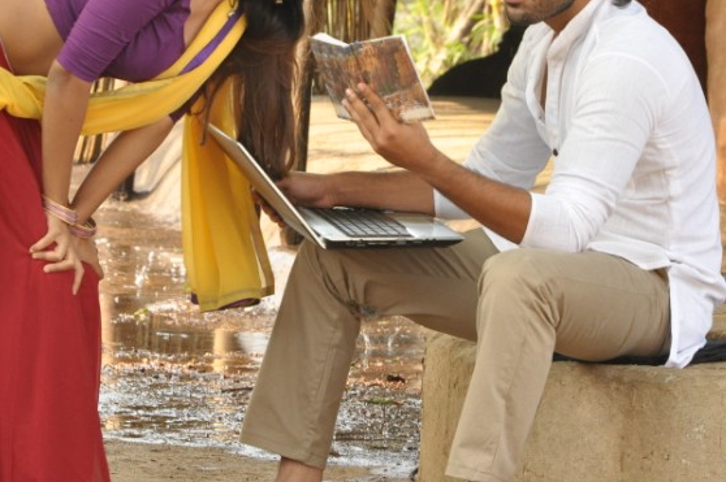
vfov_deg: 4.9
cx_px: 321
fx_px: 5680
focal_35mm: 282
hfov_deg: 7.3
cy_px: 134
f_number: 9
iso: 800
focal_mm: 105
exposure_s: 1/125
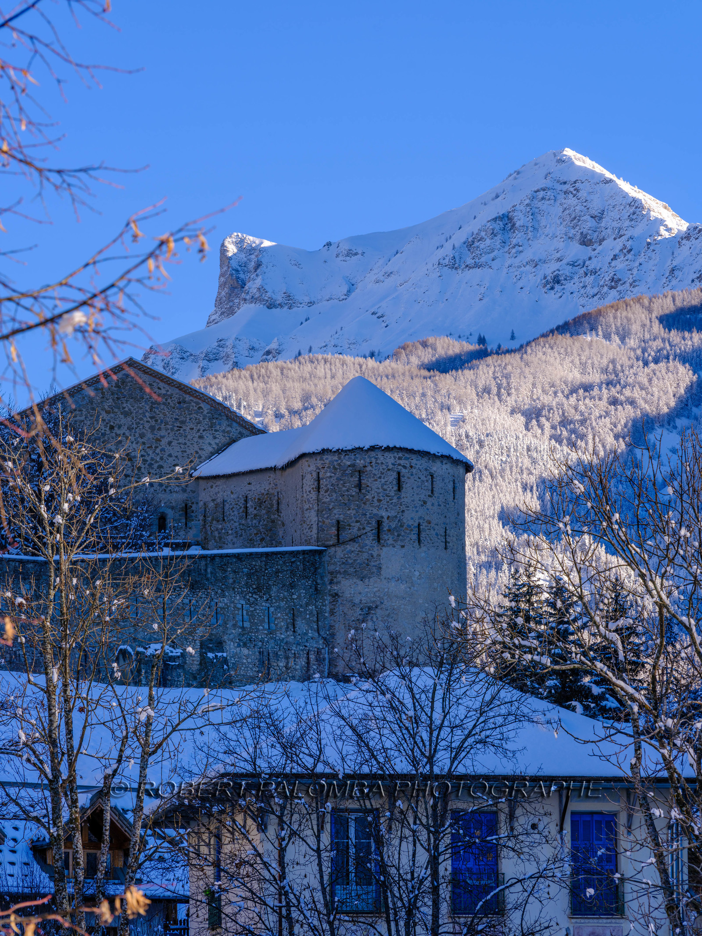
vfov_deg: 12.5
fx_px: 4272
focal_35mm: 158
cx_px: 351
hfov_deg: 9.4
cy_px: 468
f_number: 16
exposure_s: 1/100
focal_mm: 200
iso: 320
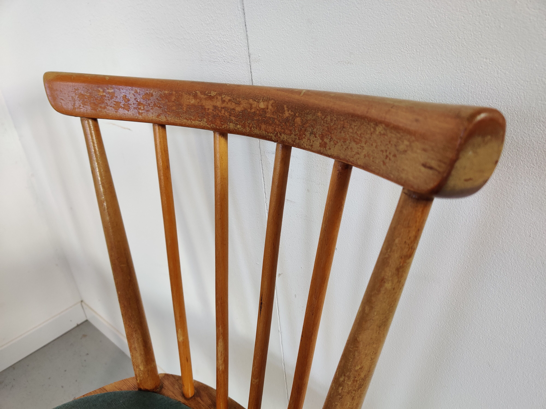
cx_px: 273
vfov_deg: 51.4
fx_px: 426
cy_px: 204
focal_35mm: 27
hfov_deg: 65.3
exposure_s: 1/100
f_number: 1.65
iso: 250
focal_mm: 4.75
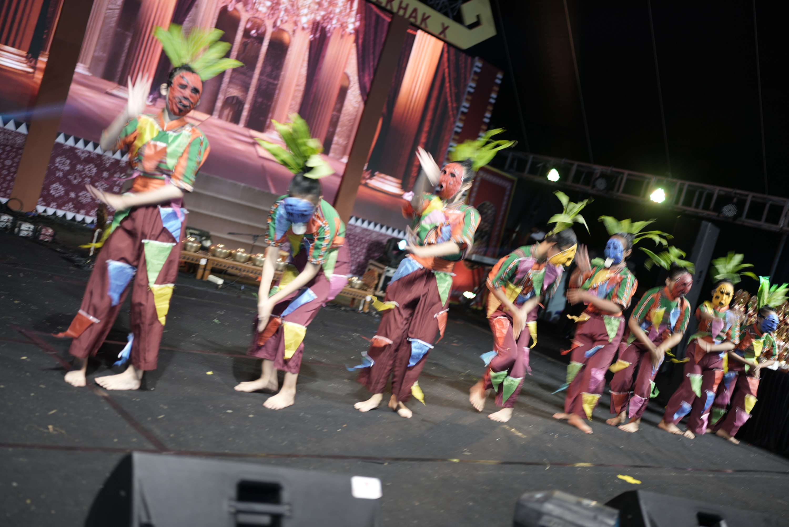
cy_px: 264
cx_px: 394
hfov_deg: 54.4
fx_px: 767
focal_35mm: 35
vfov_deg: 37.9
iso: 80
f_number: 1.4
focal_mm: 35
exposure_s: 1/30
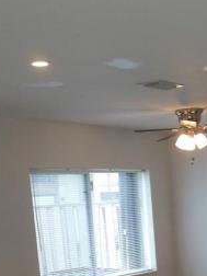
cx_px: 192
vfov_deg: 23.3
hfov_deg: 18.8
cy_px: 329
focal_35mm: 77
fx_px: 614
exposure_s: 1/40
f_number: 2.2
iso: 50
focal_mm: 3.7
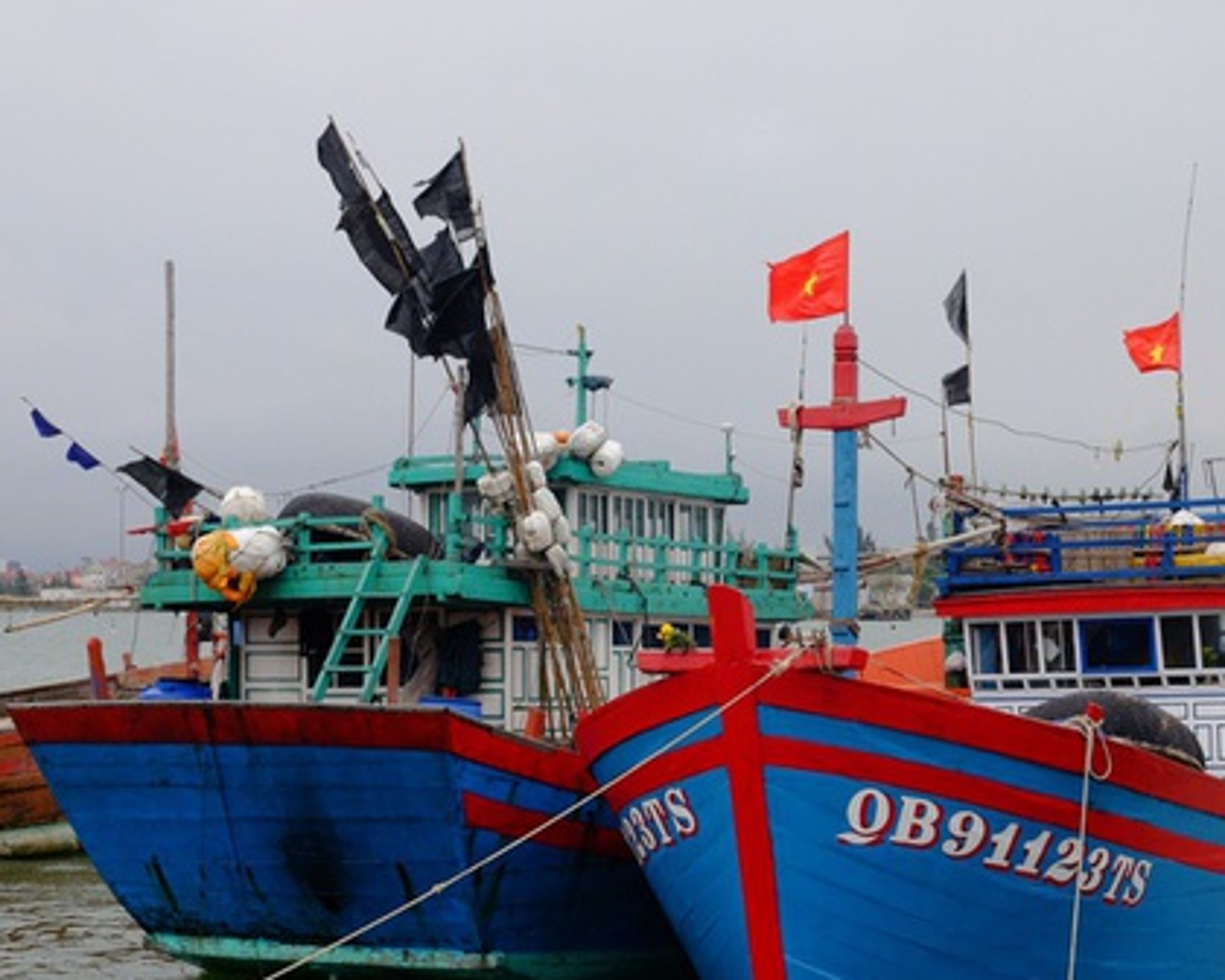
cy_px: 570
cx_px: 650
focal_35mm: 73
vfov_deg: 21.0
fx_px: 2647
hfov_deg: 26.1
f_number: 5.6
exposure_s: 1/500
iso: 1250
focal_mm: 34.3
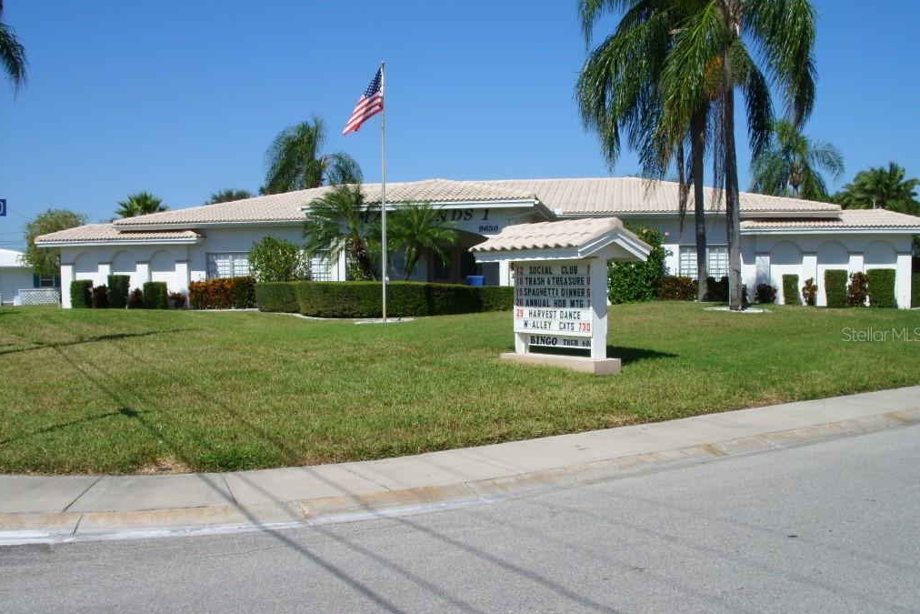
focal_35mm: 40
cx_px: 462
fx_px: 1022
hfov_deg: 48.5
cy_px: 334
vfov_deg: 33.4
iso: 50
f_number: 7.4
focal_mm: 7.8
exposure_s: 1/353
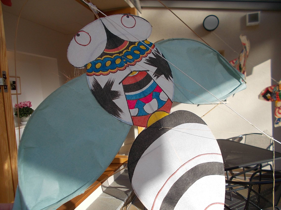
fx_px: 211
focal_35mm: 26
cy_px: 105
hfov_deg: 67.3
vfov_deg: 53.1
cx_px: 140
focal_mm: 4.6
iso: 80
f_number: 8
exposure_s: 1/100
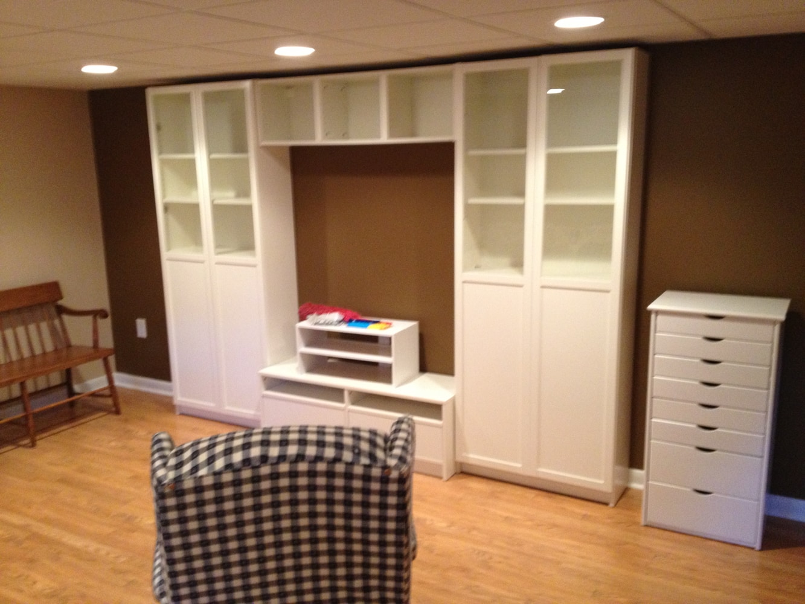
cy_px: 302
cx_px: 402
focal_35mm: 35
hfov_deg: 52.6
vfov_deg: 40.7
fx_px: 814
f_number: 2.4
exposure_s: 1/20
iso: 320
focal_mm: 4.28
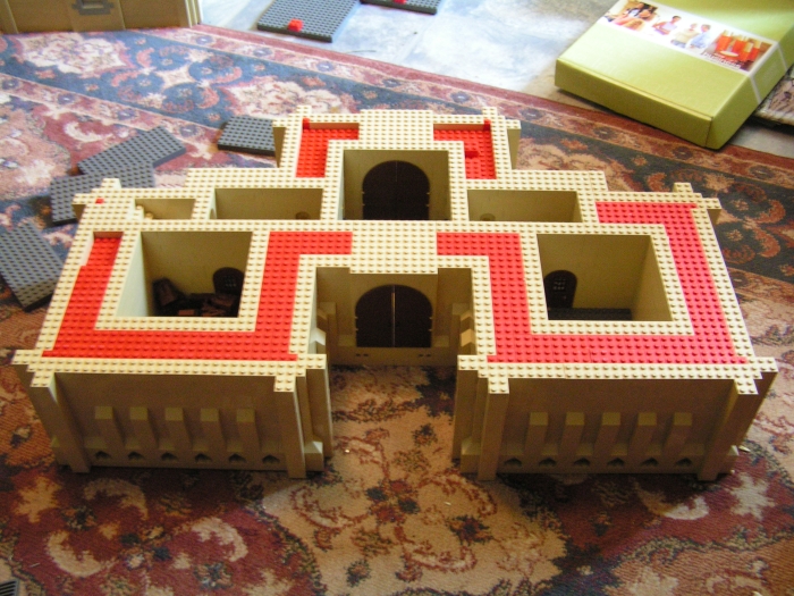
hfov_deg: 49.0
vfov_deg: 37.7
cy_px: 298
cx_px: 397
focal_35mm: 38
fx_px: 872
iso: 200
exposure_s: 1/8
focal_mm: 6.3
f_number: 2.8
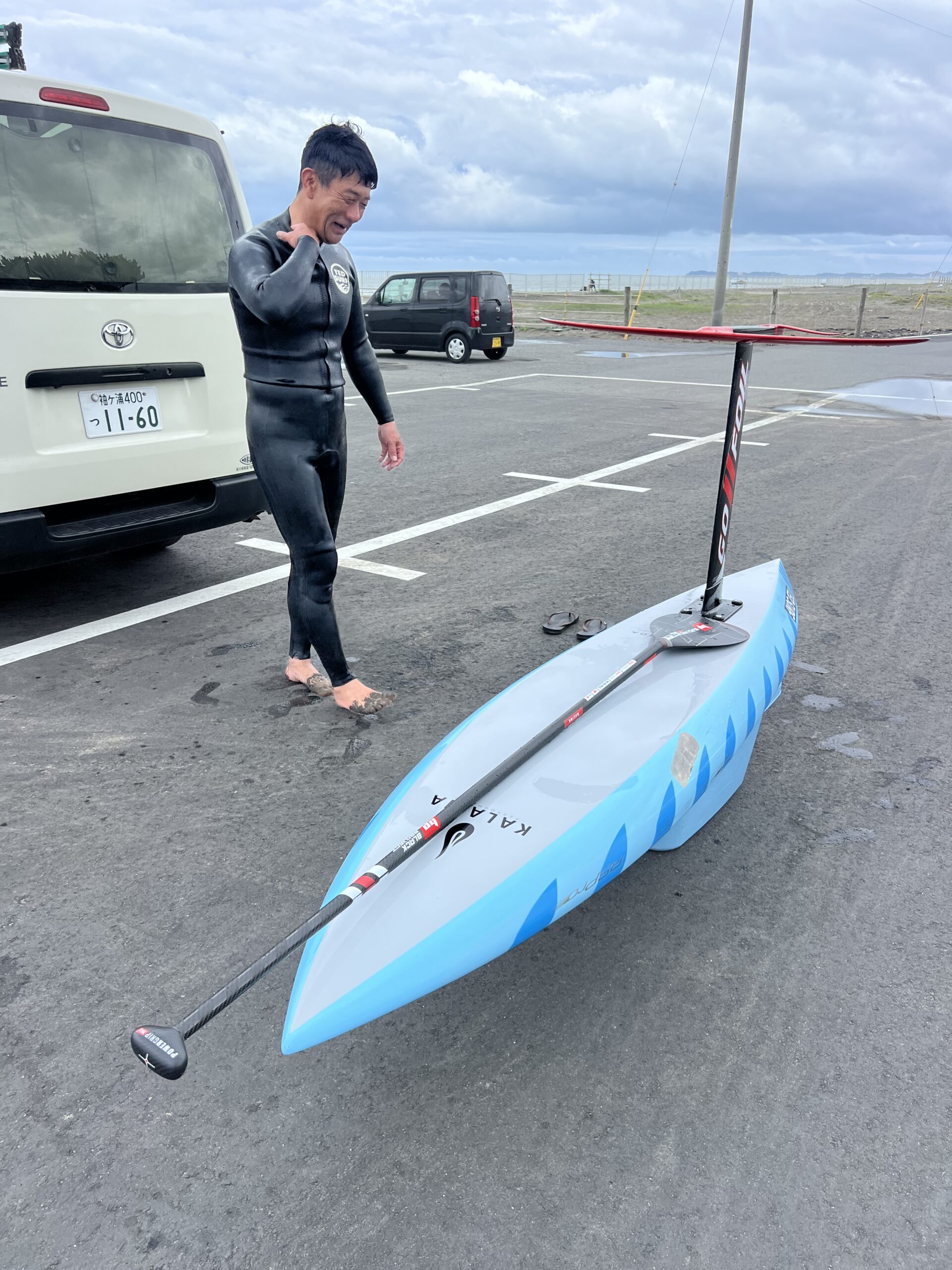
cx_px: 476
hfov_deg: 53.1
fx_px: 953
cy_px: 635
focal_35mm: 26
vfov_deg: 67.3
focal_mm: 5.7
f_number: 1.5
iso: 50
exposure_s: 1/2008
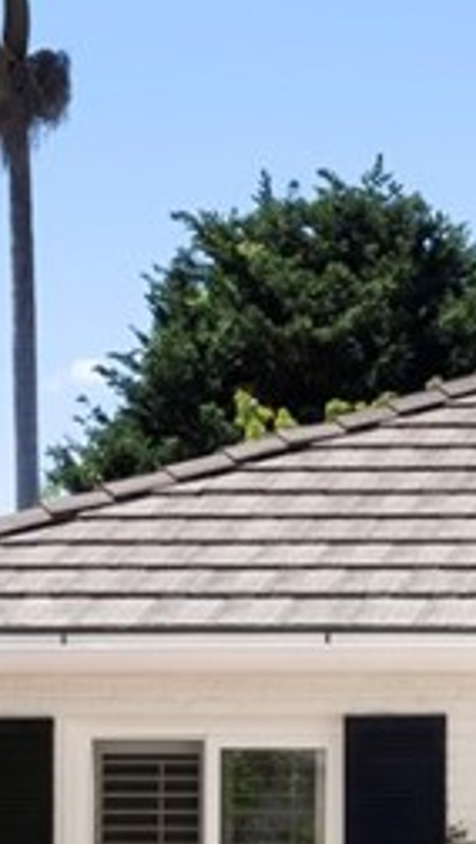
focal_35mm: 132
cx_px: 1029
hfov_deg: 8.6
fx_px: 2958
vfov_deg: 15.8
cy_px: 939
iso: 640
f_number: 22
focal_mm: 31
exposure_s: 1/60
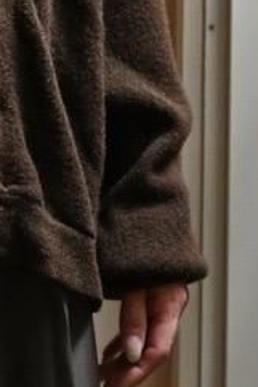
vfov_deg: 8.0
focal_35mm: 255
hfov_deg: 5.3
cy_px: 19
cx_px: -181
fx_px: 2737
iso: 5000
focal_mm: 64
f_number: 5.6
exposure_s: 1/80
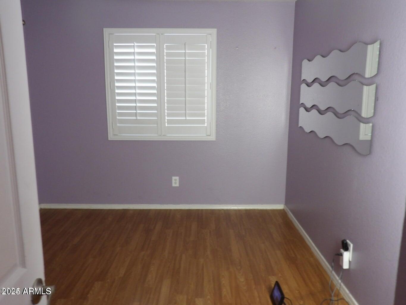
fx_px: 328
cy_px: 152
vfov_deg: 49.8
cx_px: 203
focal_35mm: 28
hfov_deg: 63.4
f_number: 3.4
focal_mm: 5
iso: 200
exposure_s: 1/19
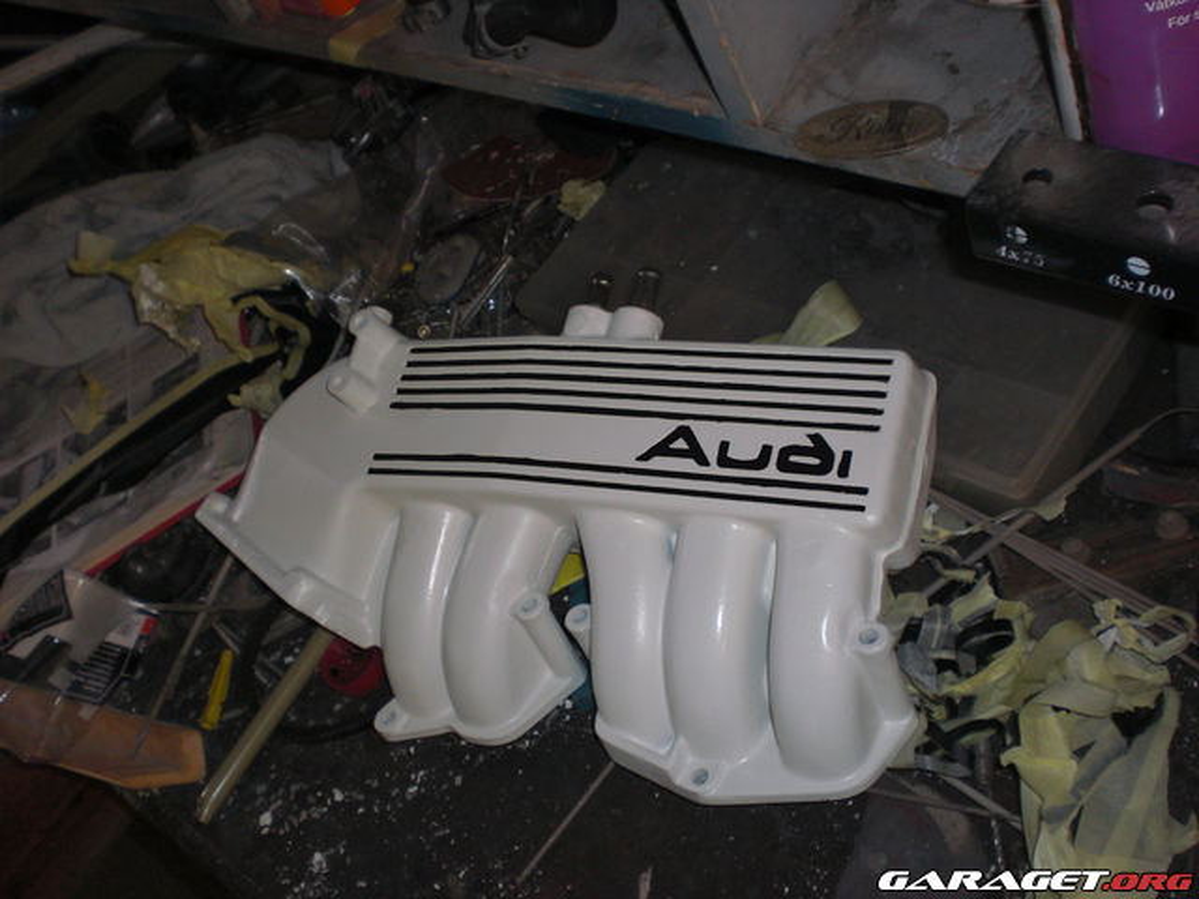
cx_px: 600
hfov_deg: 49.0
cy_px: 450
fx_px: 1316
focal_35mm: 38
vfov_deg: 37.7
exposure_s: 1/30
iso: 100
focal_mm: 6.3
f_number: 3.1
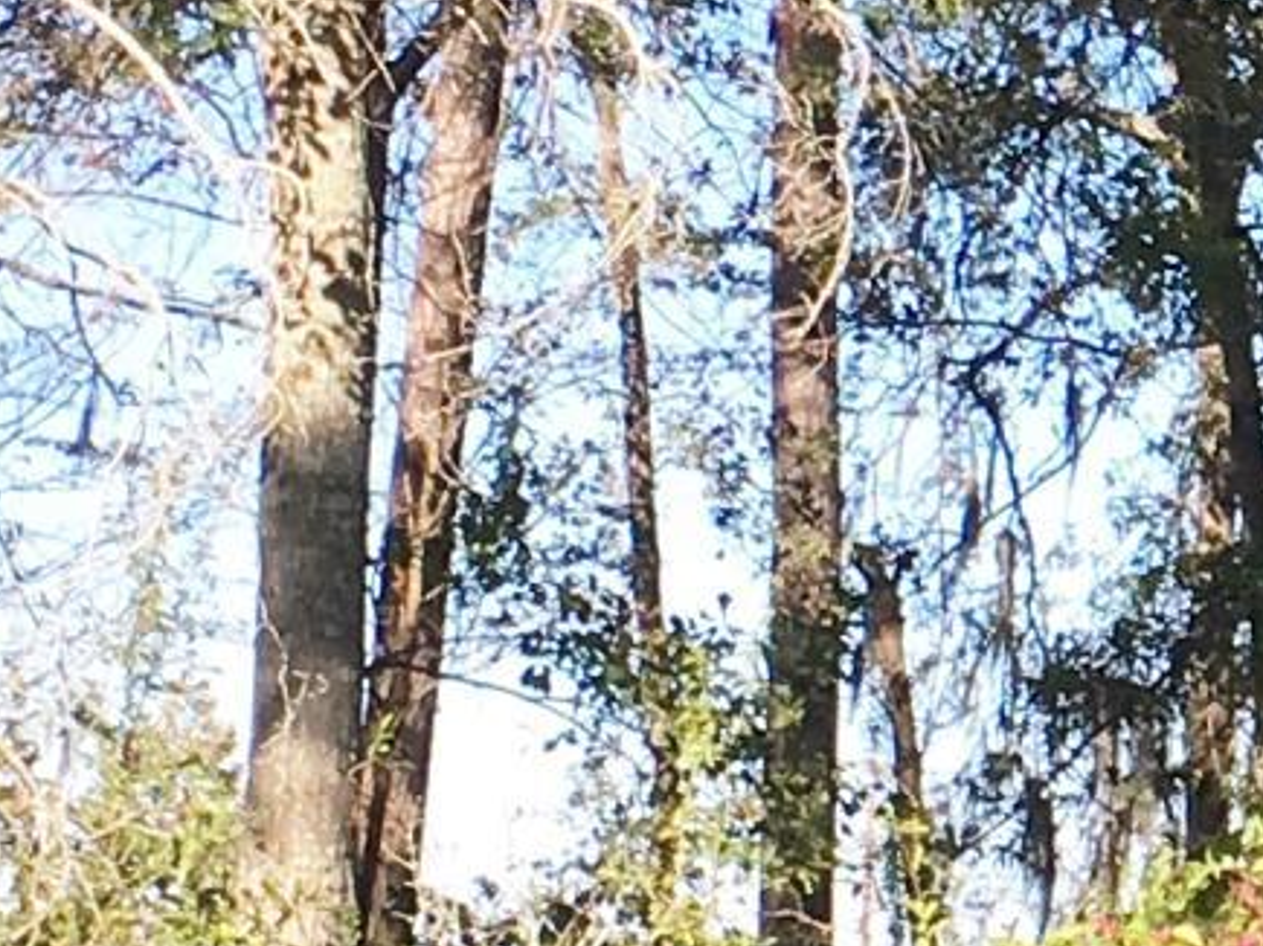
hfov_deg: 9.5
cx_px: 2102
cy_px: 508
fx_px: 7295
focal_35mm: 200
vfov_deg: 7.4
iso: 25
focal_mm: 4.15
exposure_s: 1/519
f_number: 2.2
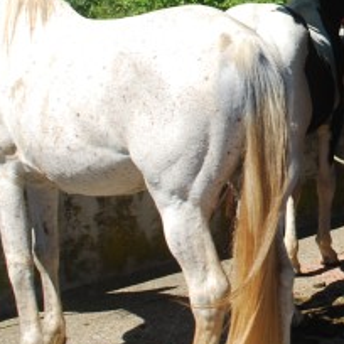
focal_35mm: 130
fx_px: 1462
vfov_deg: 13.2
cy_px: -16
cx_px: 454
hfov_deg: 13.0
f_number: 7.1
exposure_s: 1/200
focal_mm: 26
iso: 100
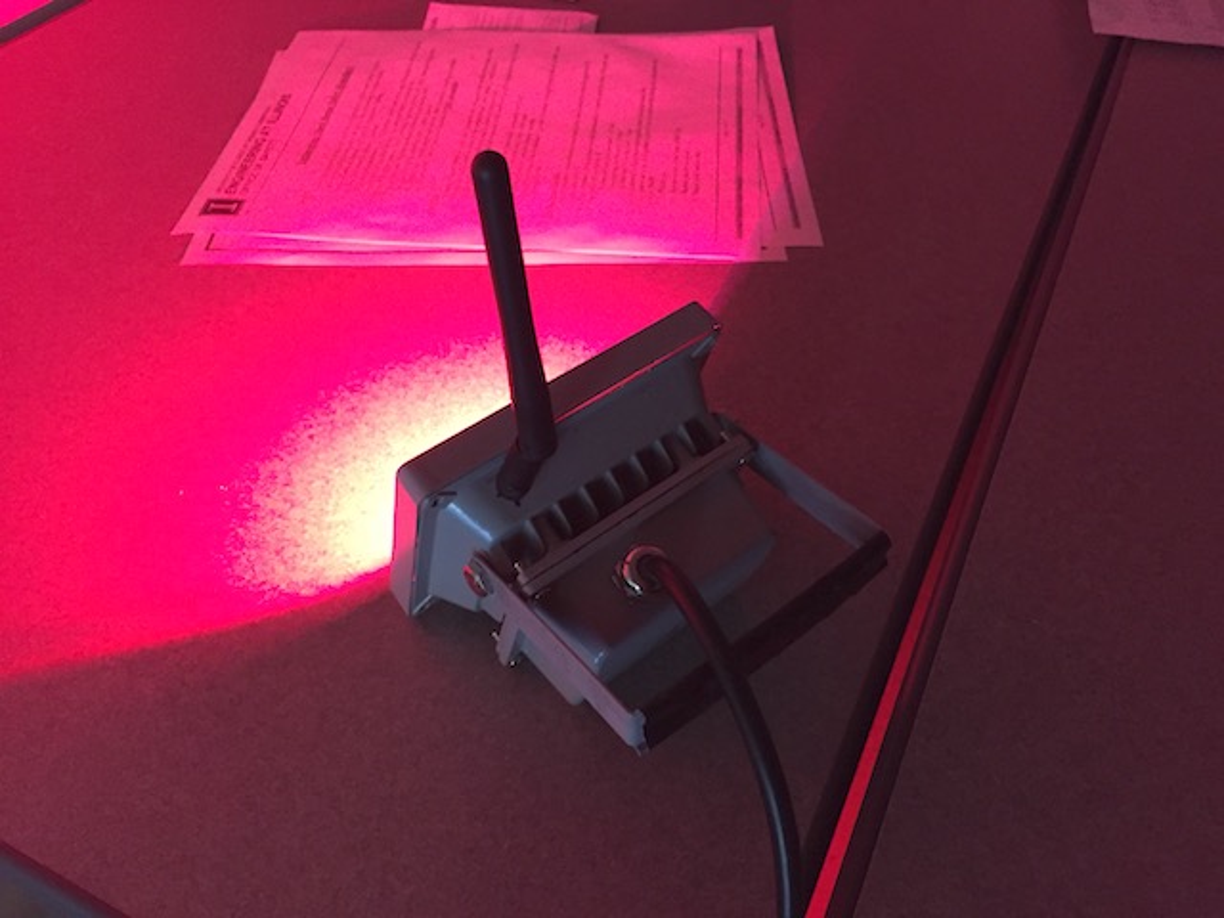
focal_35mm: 29
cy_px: 459
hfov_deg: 61.7
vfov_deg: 48.2
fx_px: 1025
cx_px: 612
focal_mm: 4.15
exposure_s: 1/24
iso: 250
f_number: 2.2
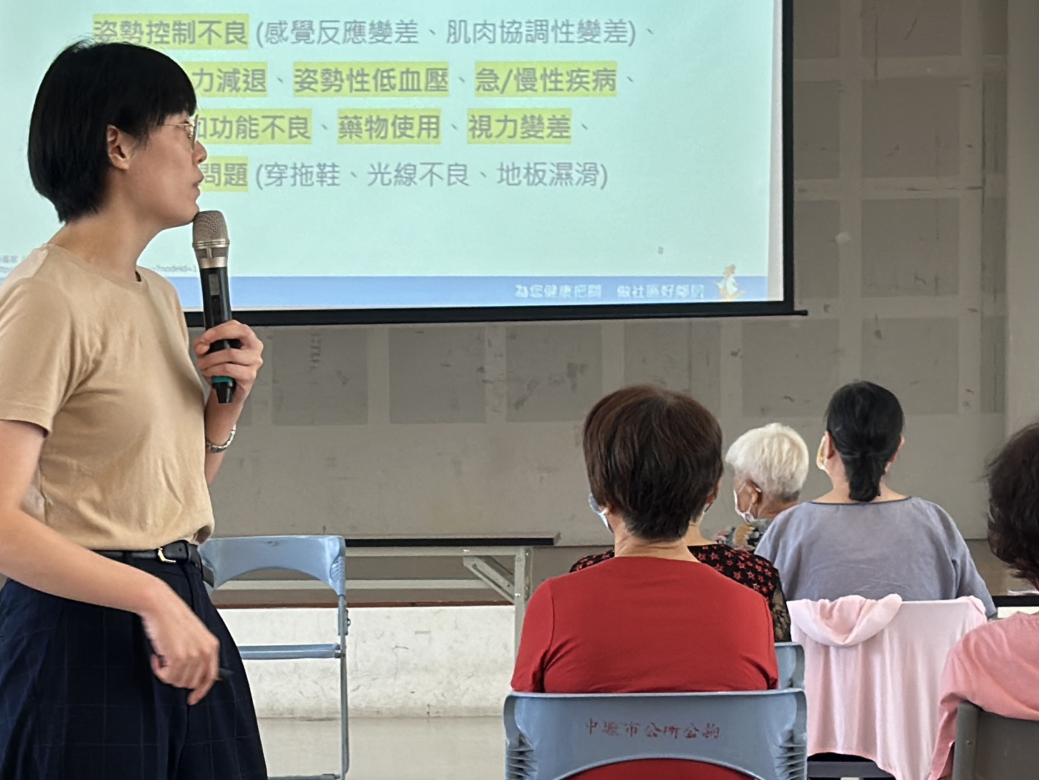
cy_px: 681
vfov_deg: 11.5
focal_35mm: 128
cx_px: 271
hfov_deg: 15.3
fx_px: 3842
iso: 80
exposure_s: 1/60
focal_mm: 6.86
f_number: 1.78
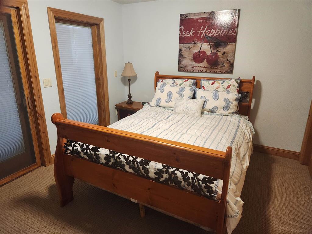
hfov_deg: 73.9
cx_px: 156
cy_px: 117
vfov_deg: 58.9
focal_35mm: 23
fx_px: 207
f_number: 1.8
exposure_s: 1/120
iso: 1000
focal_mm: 5.4
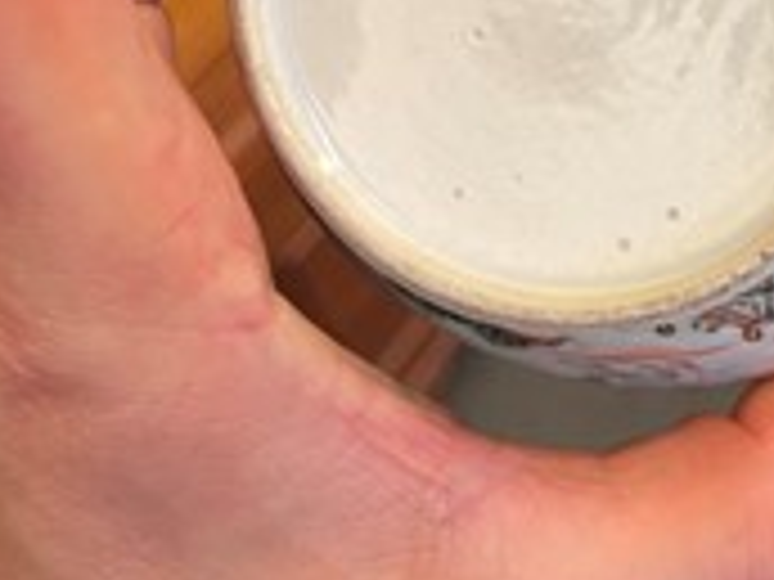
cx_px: 585
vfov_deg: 23.1
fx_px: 1297
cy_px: -121
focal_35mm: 58
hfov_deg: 32.6
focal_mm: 5.1
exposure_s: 1/50
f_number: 1.6
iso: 160
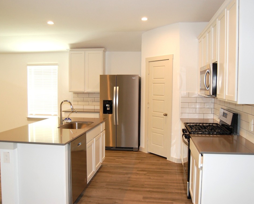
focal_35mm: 31
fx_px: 233
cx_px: 127
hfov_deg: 57.2
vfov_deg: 47.1
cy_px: 101
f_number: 3.5
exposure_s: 1/60
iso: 400
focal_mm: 18
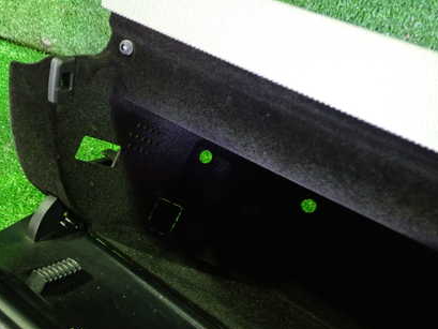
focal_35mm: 44
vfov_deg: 32.8
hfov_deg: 42.4
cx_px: 148
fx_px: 557
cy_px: 190
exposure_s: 1/10
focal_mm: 5.4
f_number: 2.3
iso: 800
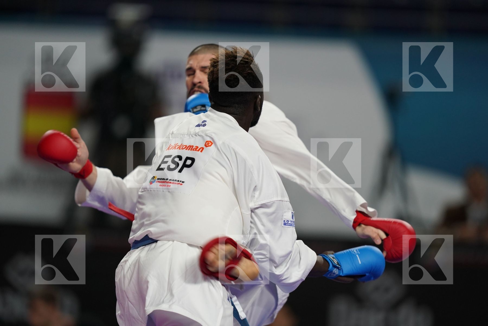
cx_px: 244
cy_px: 163
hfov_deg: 5.2
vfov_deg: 3.4
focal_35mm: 400
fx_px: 5422
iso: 1600
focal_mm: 400
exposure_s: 1/1000
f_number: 2.8
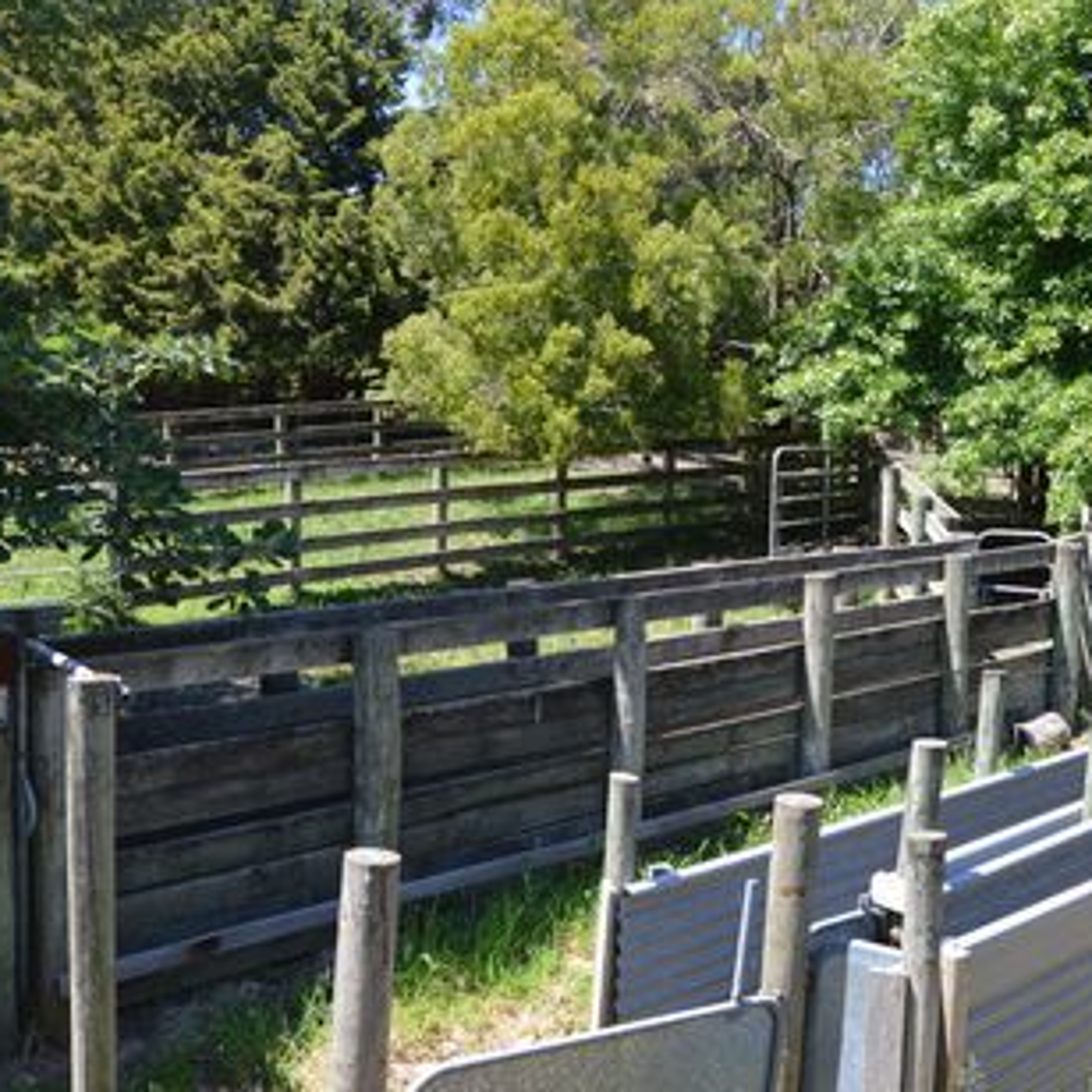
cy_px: 541
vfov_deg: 47.2
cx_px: 674
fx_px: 1249
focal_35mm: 35
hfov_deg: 46.9
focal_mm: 18
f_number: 5.6
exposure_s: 1/125
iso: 110
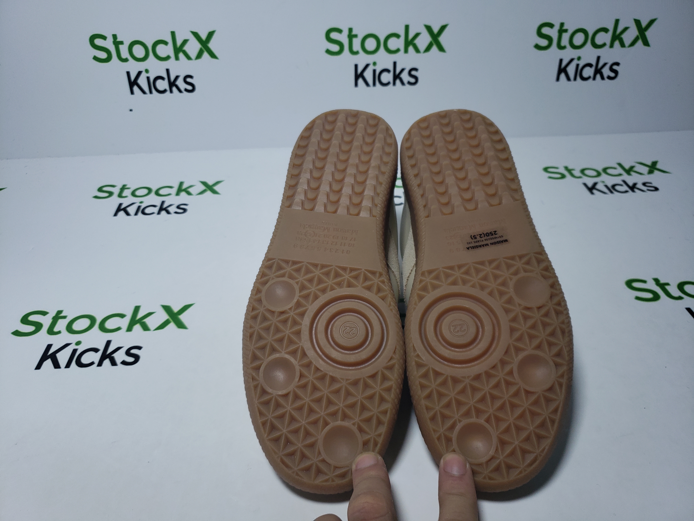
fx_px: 521
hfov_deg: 67.3
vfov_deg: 53.1
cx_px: 347
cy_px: 260
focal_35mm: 26
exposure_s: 1/682
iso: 50
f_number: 1.5
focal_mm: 4.3
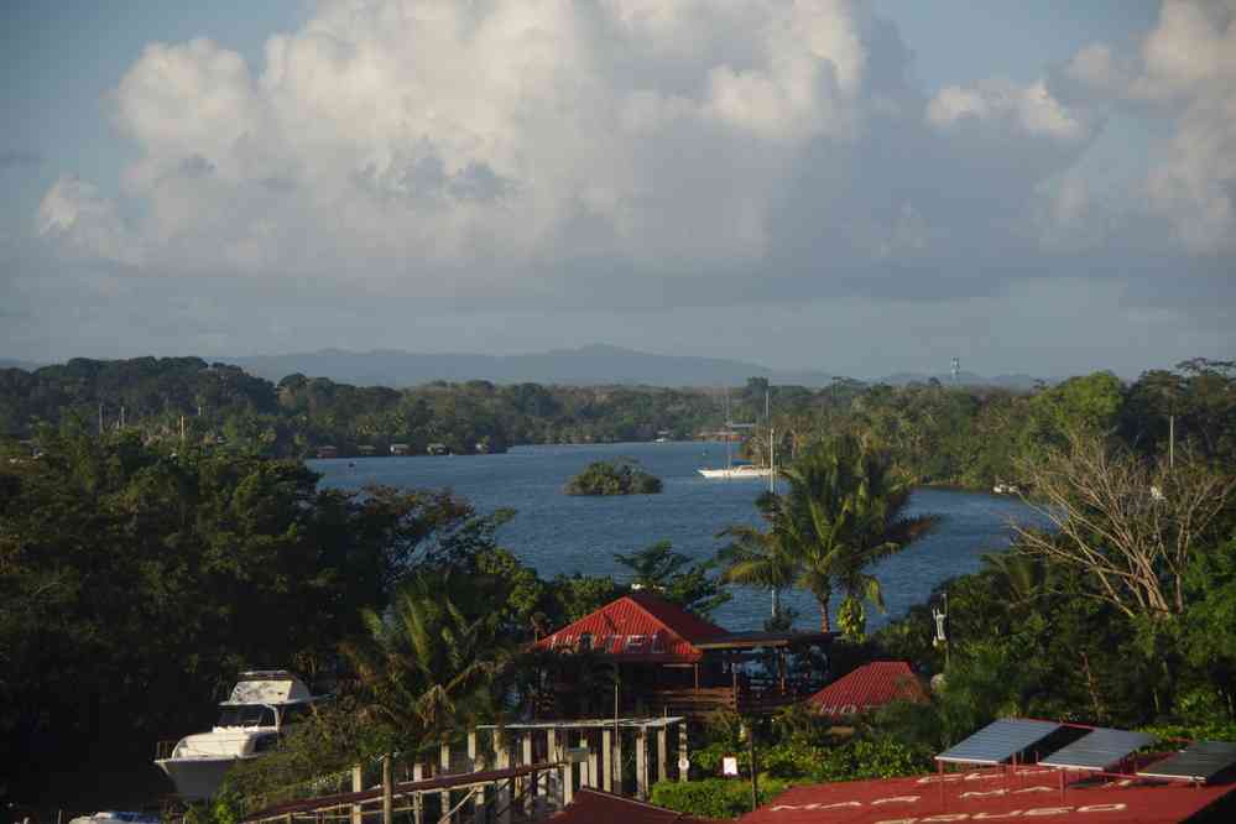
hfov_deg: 24.6
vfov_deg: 16.6
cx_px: 618
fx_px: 2832
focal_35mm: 82
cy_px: 412
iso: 200
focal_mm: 55
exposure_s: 1/320
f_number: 4.5
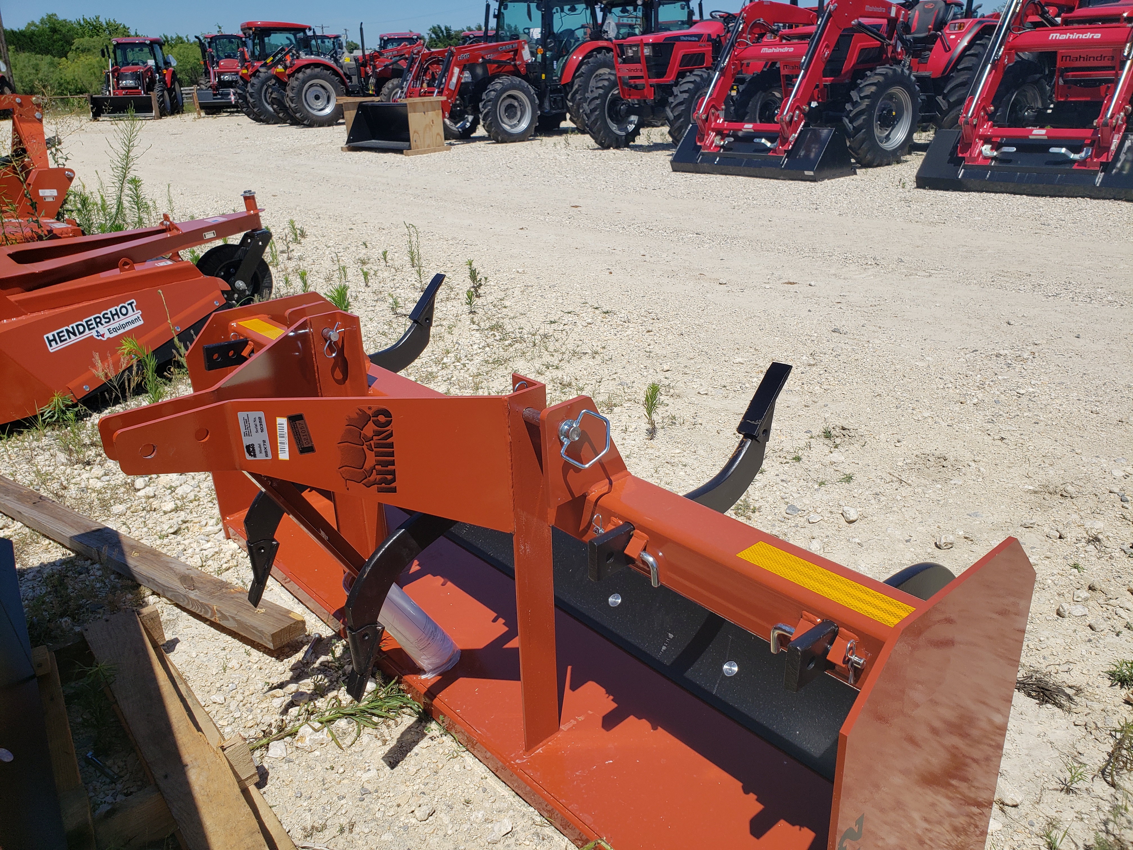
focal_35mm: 26
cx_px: 566
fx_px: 851
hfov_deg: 67.3
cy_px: 425
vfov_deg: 53.1
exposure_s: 1/2612
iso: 50
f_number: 2.4
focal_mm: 4.3
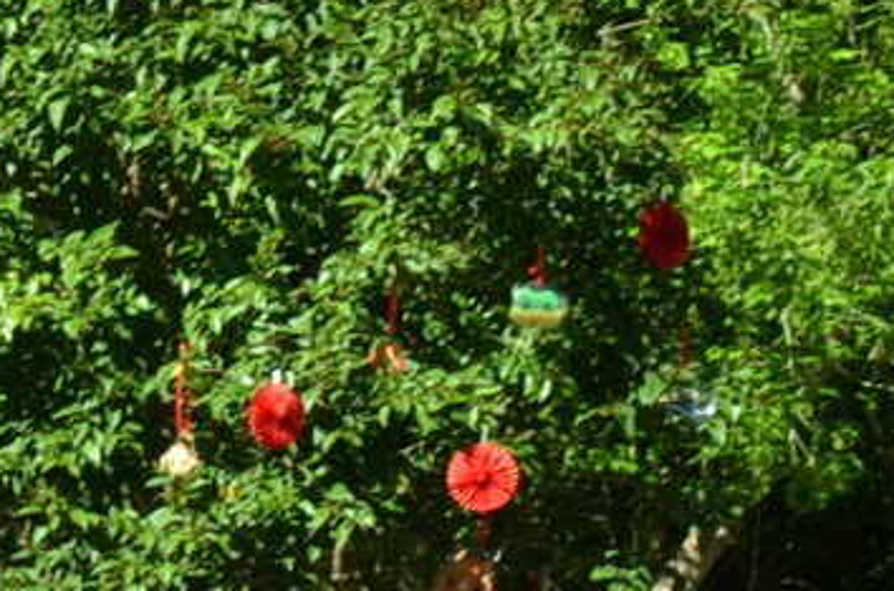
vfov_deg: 7.1
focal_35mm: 188
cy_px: 1056
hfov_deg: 9.6
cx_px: -1321
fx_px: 4656
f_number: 8
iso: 200
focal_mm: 18
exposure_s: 1/250
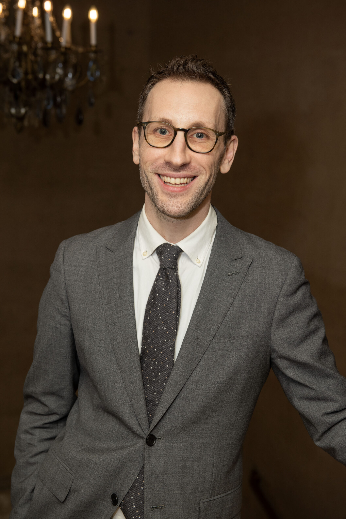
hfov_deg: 24.2
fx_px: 807
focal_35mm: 56
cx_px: 173
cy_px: 260
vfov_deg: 35.6
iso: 320
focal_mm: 56
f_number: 5
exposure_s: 1/200
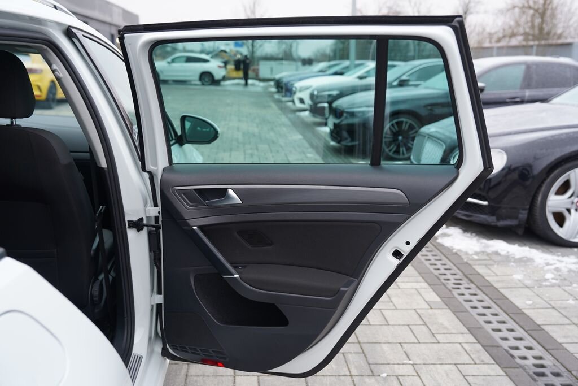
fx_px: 562
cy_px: 193
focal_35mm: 35
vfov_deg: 37.9
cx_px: 289
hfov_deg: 54.4
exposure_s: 1/80
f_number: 4
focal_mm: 35
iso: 100
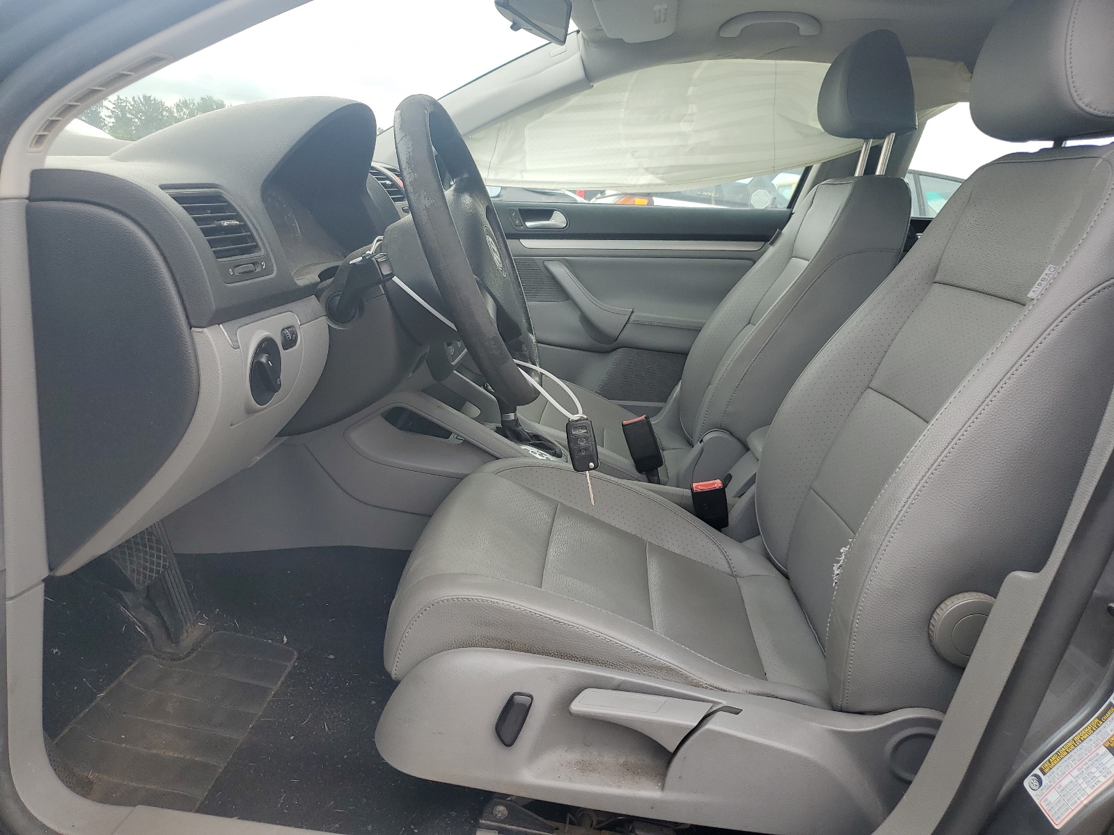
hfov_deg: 67.3
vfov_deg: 53.1
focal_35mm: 26
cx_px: 557
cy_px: 418
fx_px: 837
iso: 50
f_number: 1.5
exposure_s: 1/714
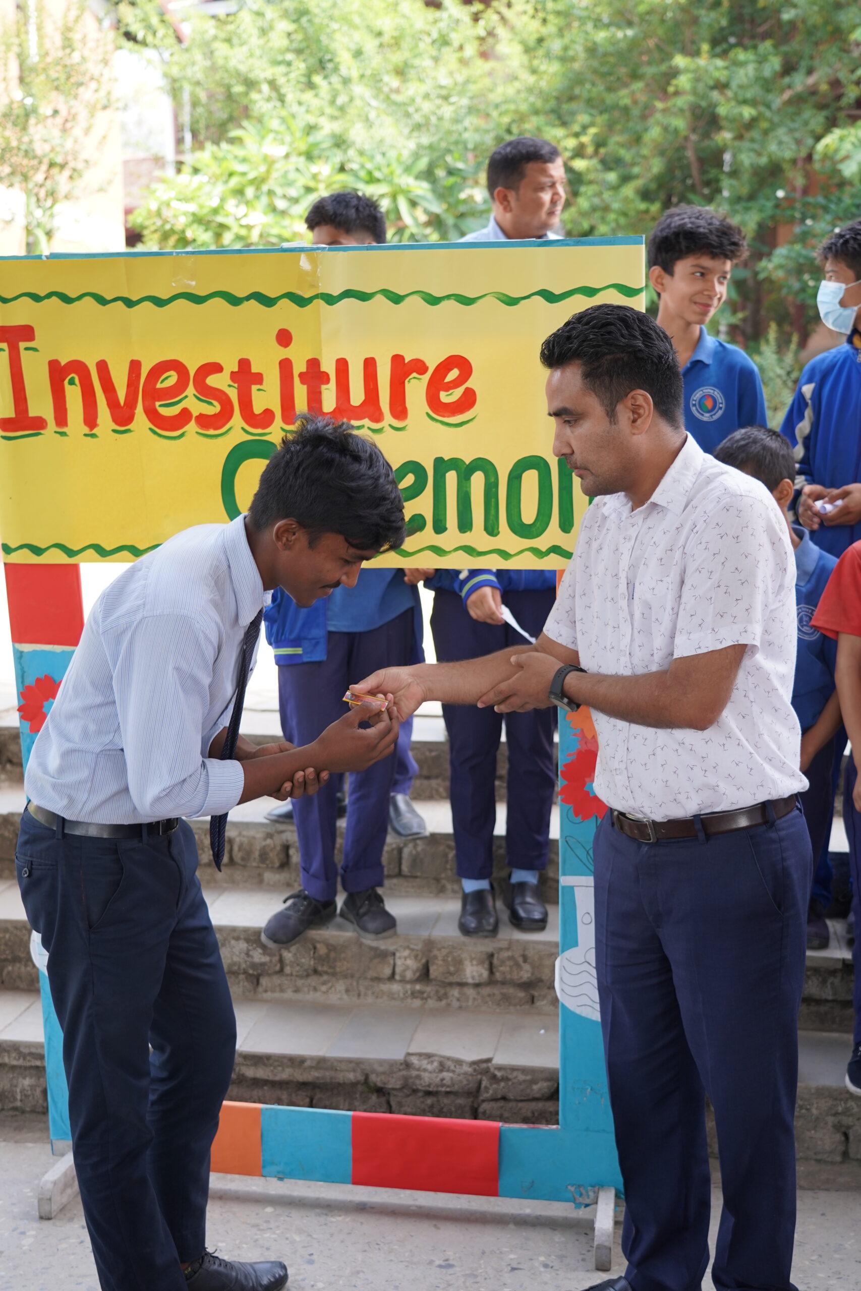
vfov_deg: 47.4
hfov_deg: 32.6
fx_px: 1471
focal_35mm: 41
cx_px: 430
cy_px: 646
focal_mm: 41
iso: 200
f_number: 4
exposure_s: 1/160
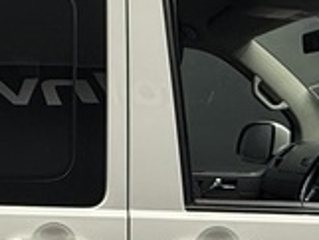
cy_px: 298
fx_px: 821
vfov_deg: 15.9
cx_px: 10
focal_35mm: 89
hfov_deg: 21.3
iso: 160
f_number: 2.2
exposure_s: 1/100
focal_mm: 2.22
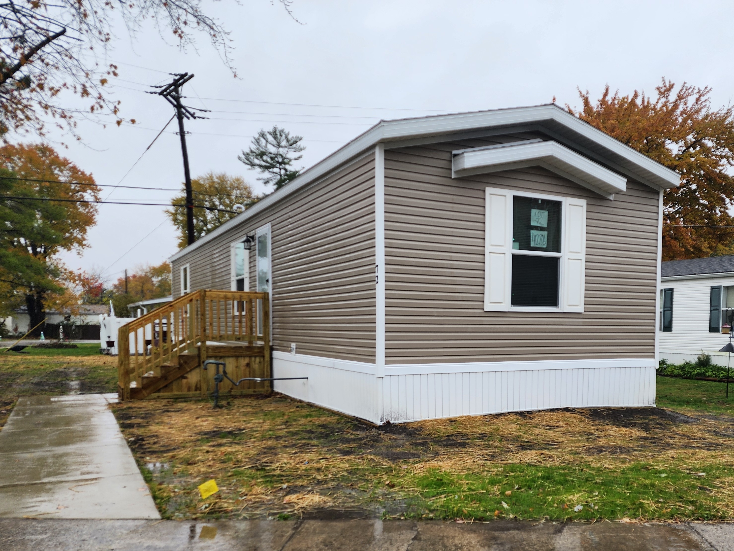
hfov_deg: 73.9
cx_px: 367
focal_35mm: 23
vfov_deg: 58.9
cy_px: 276
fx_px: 488
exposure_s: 1/265
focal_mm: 6.4
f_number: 1.8
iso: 12
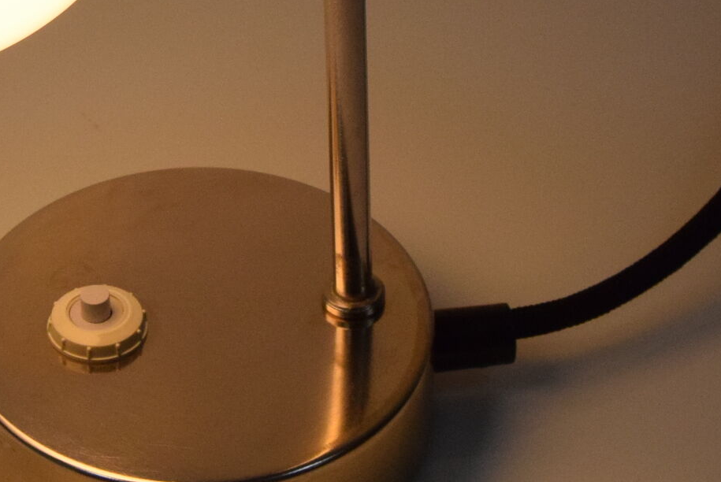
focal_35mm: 172
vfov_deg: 8.0
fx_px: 3441
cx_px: 216
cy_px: -9
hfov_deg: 11.9
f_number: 9
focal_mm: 35
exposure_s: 1/320
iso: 1600
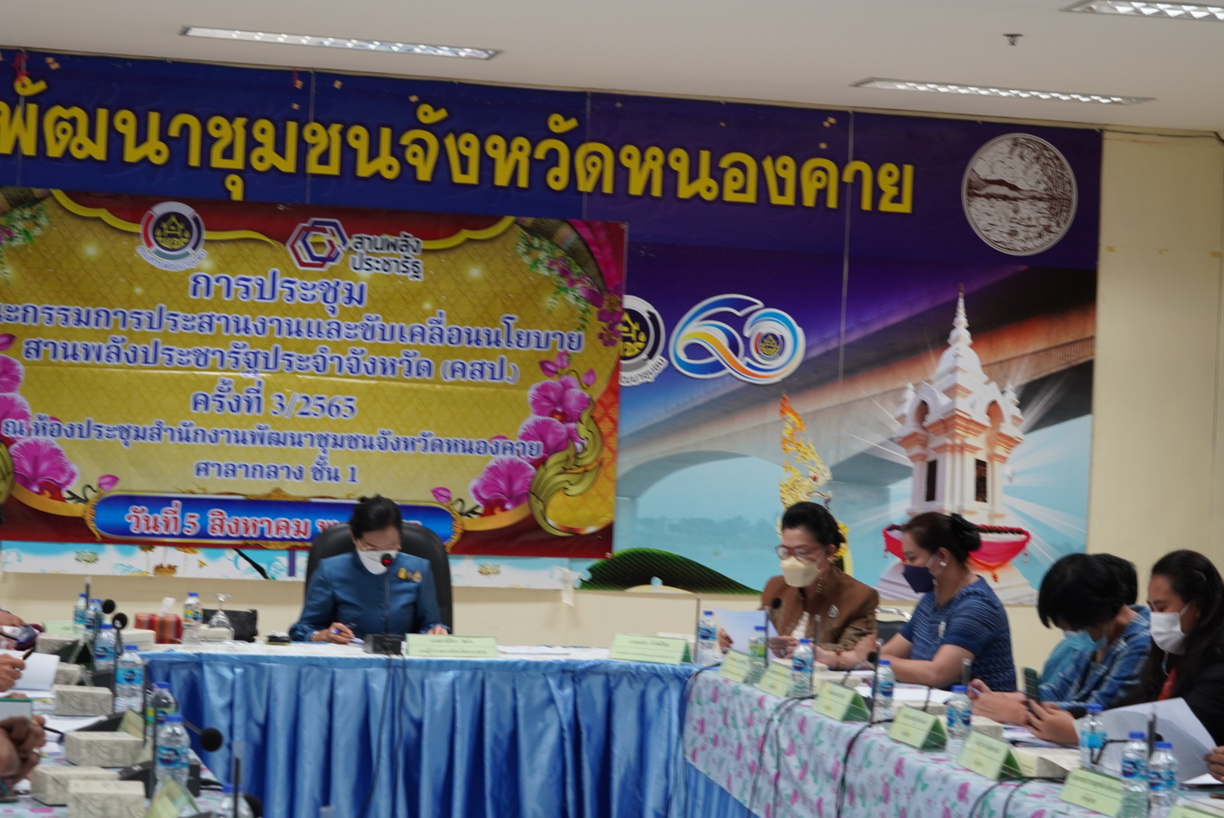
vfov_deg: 18.2
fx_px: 2552
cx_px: 612
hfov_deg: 27.0
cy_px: 409
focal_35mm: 75
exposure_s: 1/20
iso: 400
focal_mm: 50
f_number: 5.6
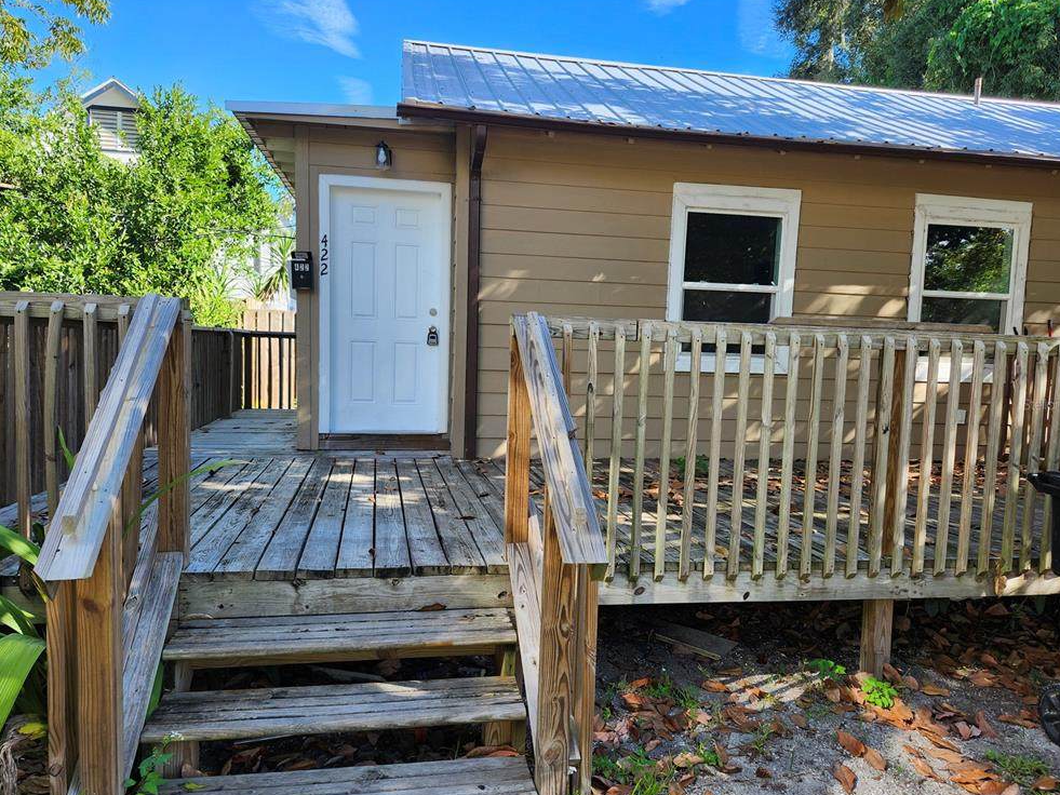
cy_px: 404
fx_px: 735
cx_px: 535
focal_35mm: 24
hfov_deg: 71.6
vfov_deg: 56.8
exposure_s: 1/322
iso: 25
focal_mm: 5.54
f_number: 1.8
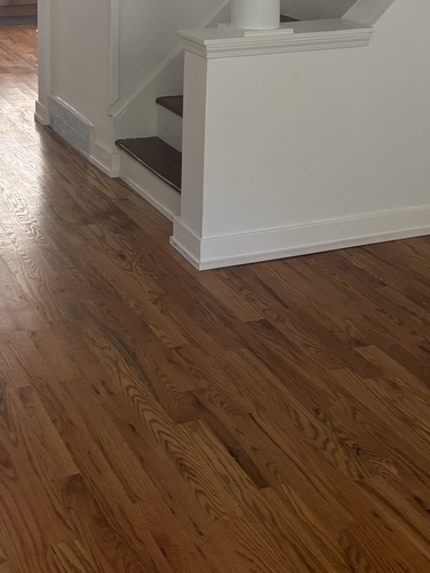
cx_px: 54
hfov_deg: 25.4
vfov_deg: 31.5
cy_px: -13
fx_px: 927
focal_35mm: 56
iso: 125
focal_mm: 5.96
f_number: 1.6
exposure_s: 1/77
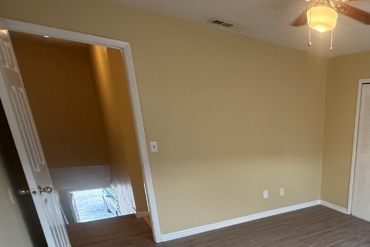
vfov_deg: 46.1
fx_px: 267
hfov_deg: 59.8
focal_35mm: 26
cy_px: 209
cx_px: 328
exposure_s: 1/120
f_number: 2.2
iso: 320
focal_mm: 2.22
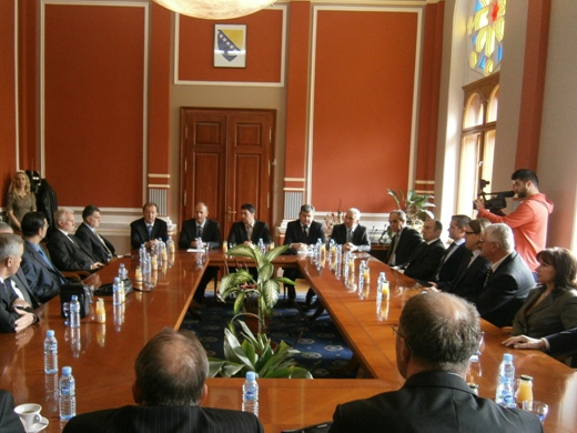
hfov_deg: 56.5
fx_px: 533
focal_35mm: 32
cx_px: 240
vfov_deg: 43.9
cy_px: 259
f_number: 2.8
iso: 250
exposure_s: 1/30
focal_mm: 4.7
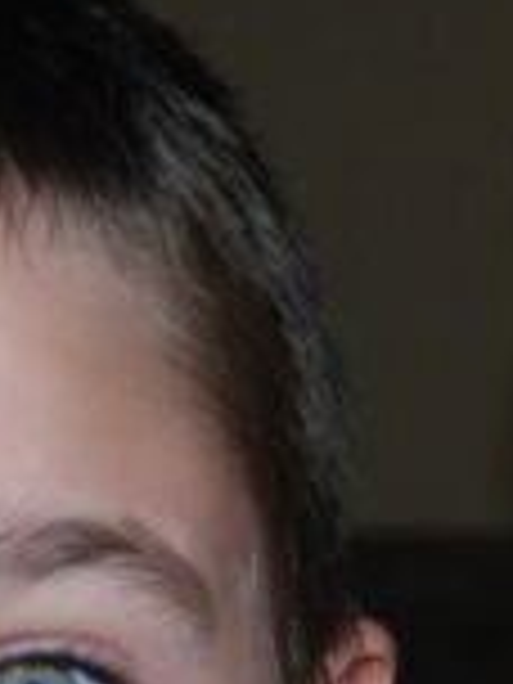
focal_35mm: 311
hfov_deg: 4.8
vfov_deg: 6.4
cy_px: 623
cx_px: 558
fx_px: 6145
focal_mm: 32
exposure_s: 1/60
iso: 200
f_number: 4.5
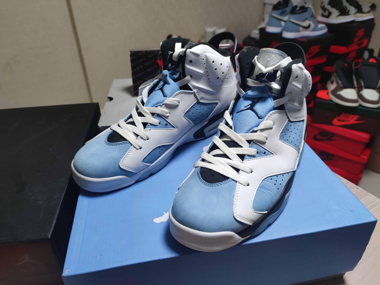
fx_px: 263
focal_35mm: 24
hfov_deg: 71.6
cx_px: 190
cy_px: 142
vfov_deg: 56.8
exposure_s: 1/100
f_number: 1.69
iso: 380
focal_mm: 6.72
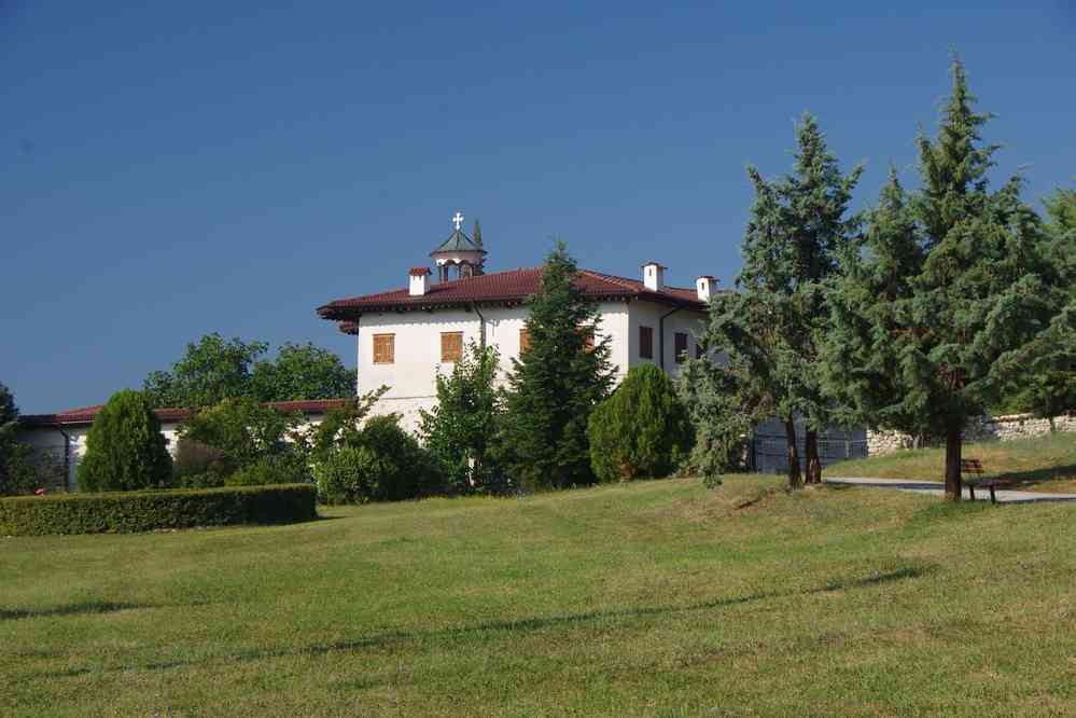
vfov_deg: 15.7
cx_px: 538
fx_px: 2600
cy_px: 359
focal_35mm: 87
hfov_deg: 23.4
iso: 200
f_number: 11
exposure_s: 1/100
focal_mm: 57.5
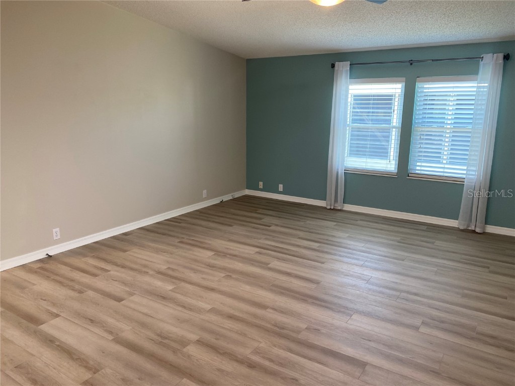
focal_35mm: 26
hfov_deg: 67.3
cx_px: 258
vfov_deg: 53.1
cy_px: 193
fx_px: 387
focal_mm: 4.25
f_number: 1.8
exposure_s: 1/120
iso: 125
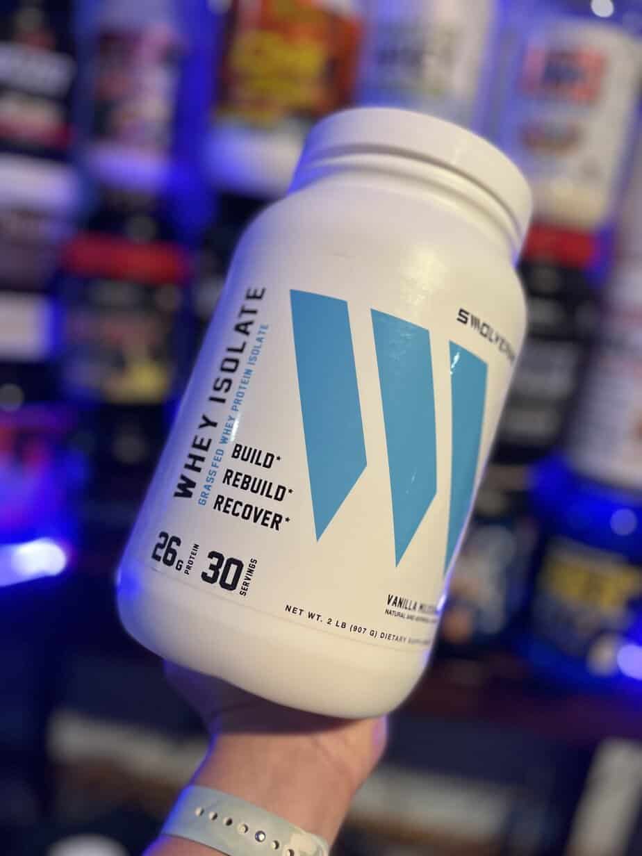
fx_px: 643
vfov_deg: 67.3
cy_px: 428
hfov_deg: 53.1
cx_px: 321
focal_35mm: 26
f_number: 1.6
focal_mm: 5.1
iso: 250
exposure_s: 1/60
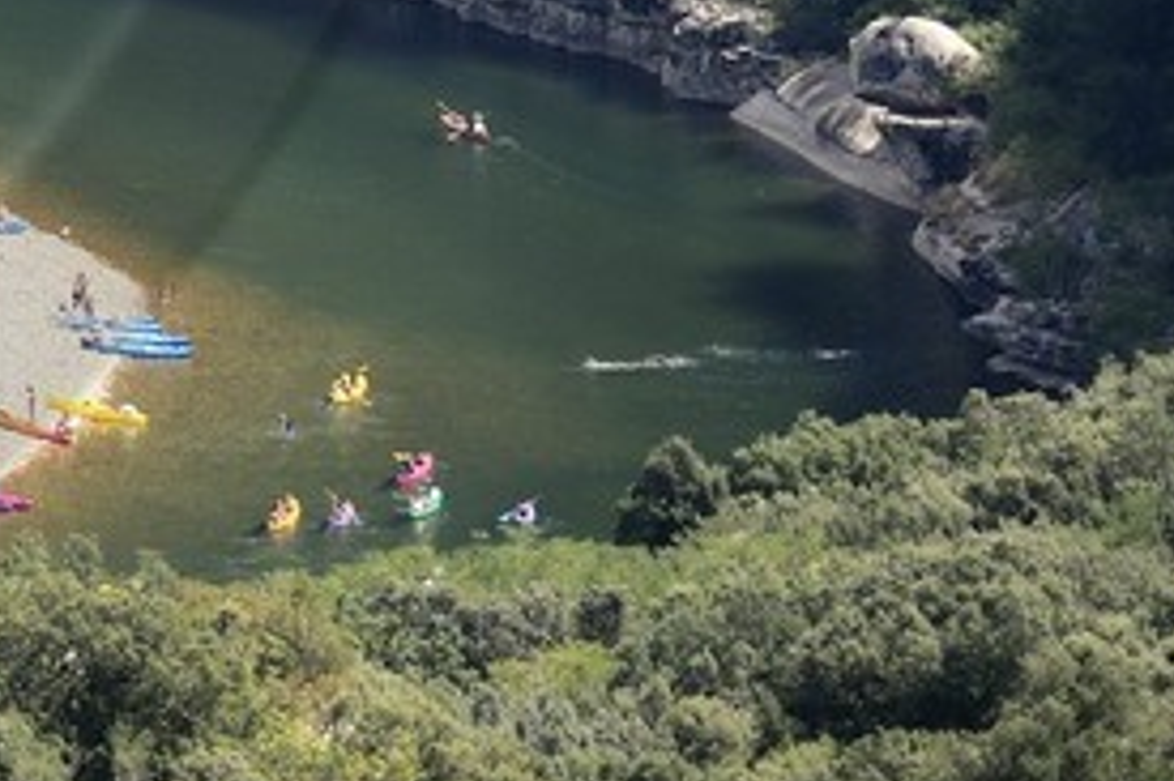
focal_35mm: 816
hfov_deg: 2.5
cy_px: -828
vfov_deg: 1.7
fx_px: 26594
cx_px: -1217
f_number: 9
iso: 200
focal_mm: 140
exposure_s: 1/250
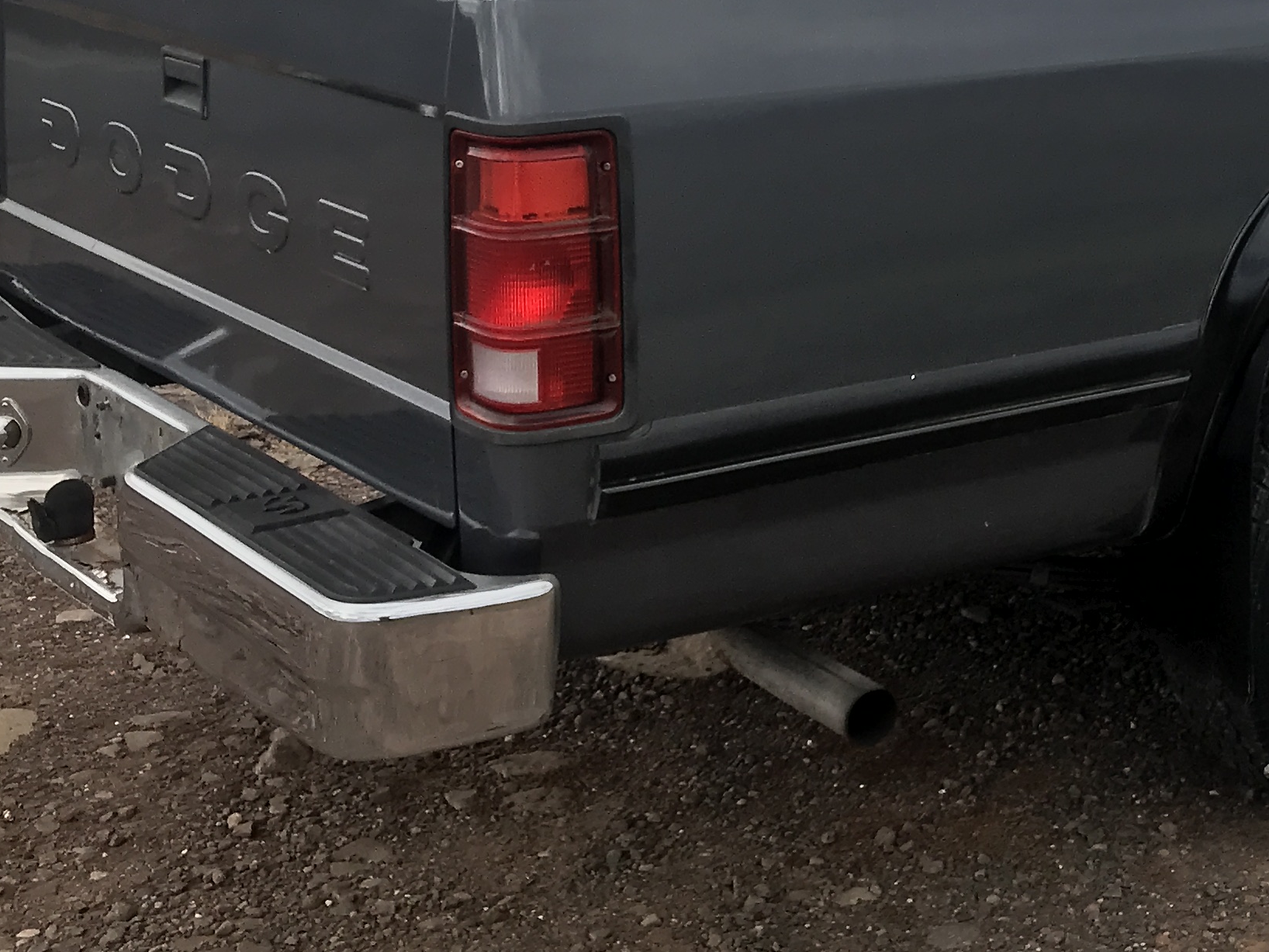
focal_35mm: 69
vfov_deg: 20.5
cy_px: -50
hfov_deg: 26.2
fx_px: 2529
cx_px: 1357
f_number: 1.8
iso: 20
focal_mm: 3.99
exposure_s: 1/1168
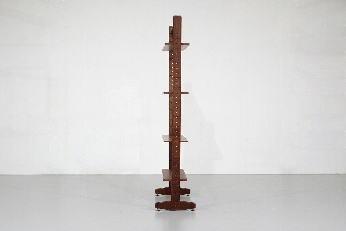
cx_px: 173
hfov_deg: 37.5
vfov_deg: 25.5
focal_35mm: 53
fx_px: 509
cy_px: 116
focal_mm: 35
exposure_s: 1/110
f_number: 5.6
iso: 800
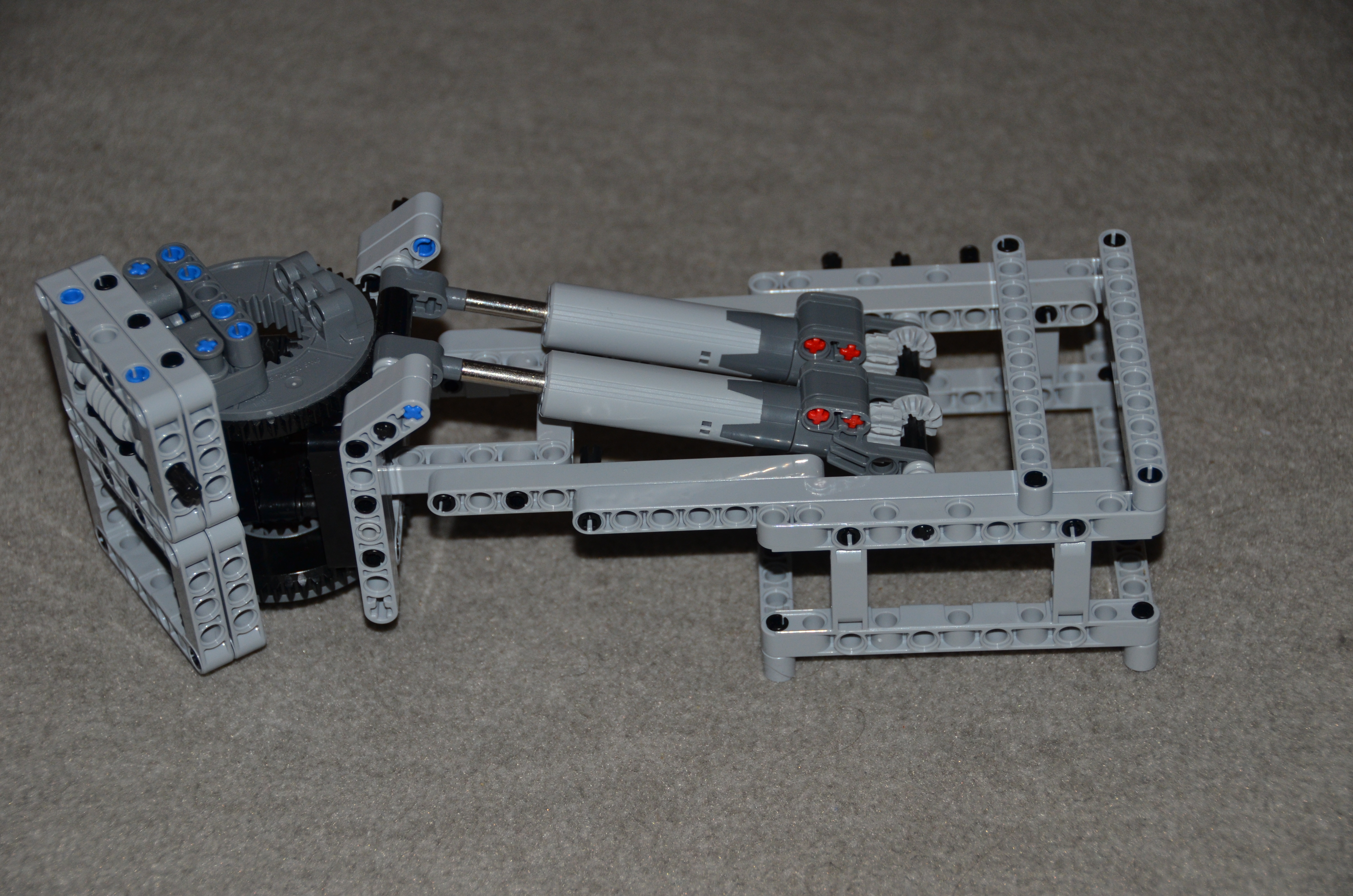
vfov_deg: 14.0
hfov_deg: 21.0
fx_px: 3657
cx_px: 676
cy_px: 448
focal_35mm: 98
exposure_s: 1/60
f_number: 5
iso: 400
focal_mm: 65
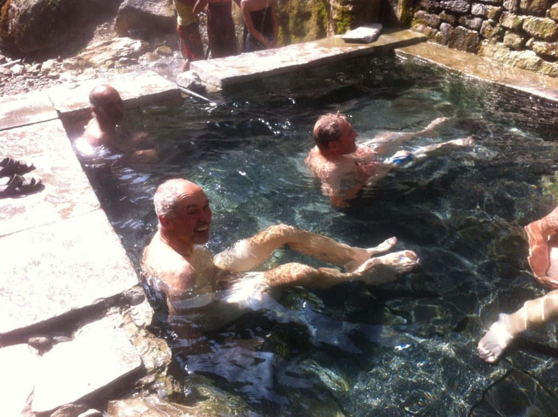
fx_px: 563
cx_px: 279
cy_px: 208
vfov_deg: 40.6
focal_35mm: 35
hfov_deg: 52.7
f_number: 2.8
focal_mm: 3.85
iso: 80
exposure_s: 1/425
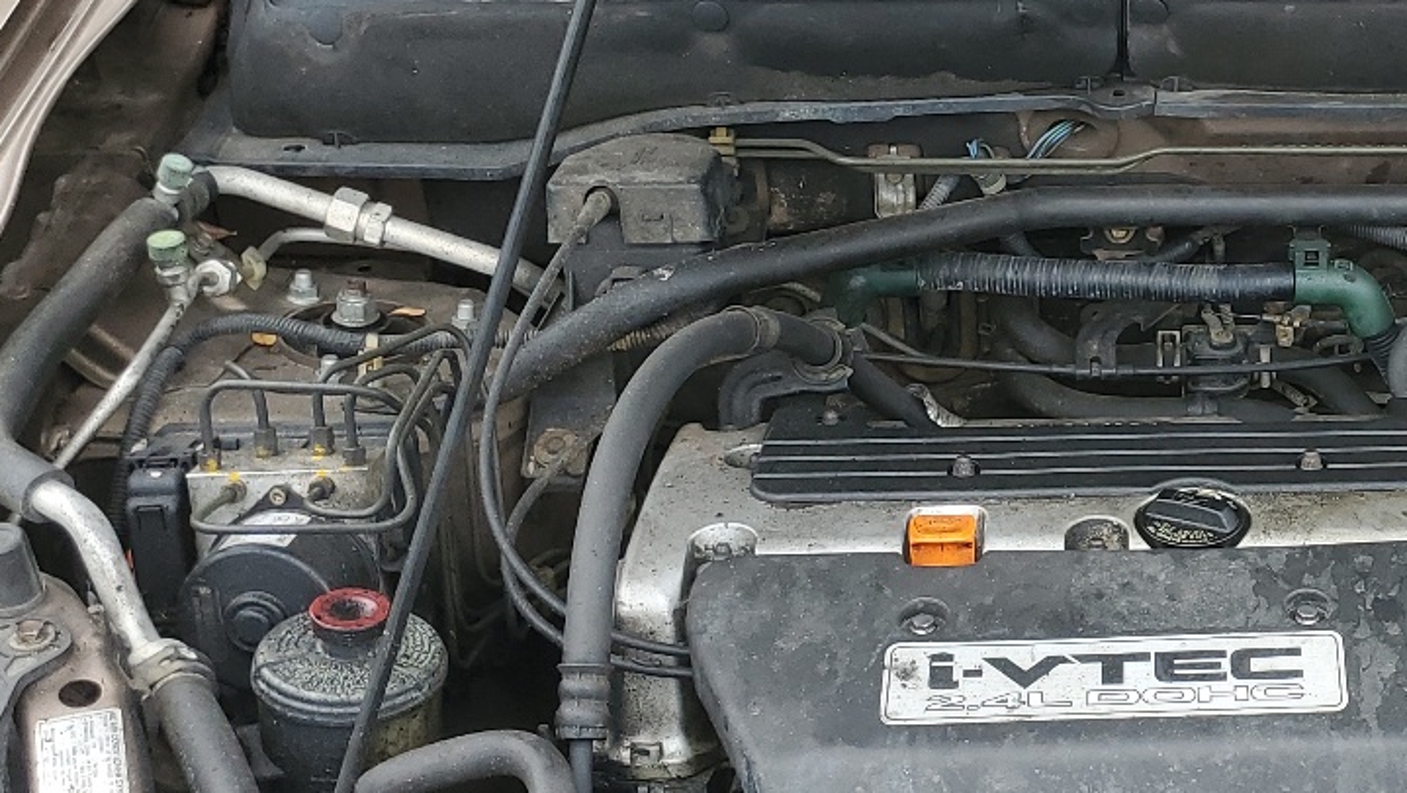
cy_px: 323
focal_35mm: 63
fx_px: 2351
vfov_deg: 19.1
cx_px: 1327
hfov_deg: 31.4
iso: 50
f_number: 1.5
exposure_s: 1/270
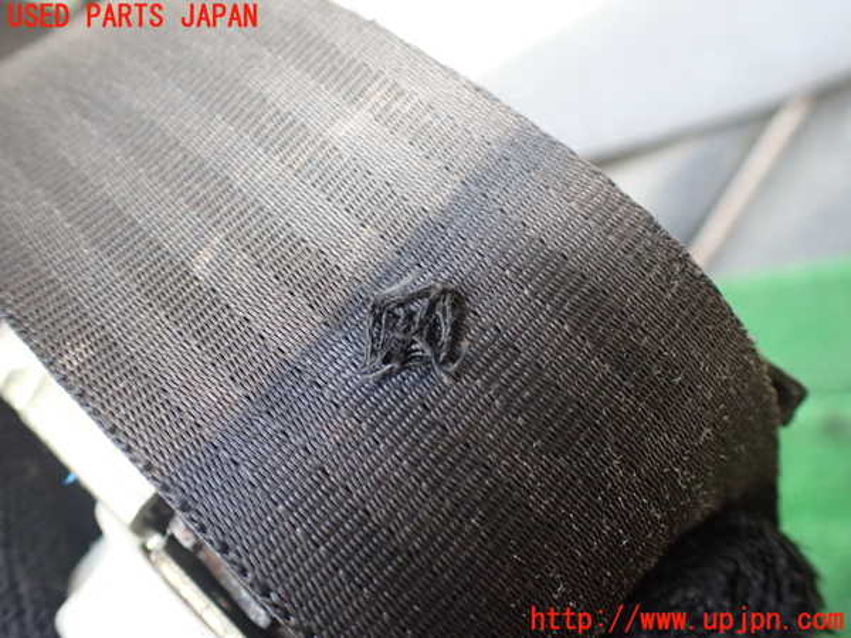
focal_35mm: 30
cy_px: 319
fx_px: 738
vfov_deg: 46.8
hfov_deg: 60.0
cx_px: 426
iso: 640
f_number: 2.3
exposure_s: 1/125
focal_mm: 5.4
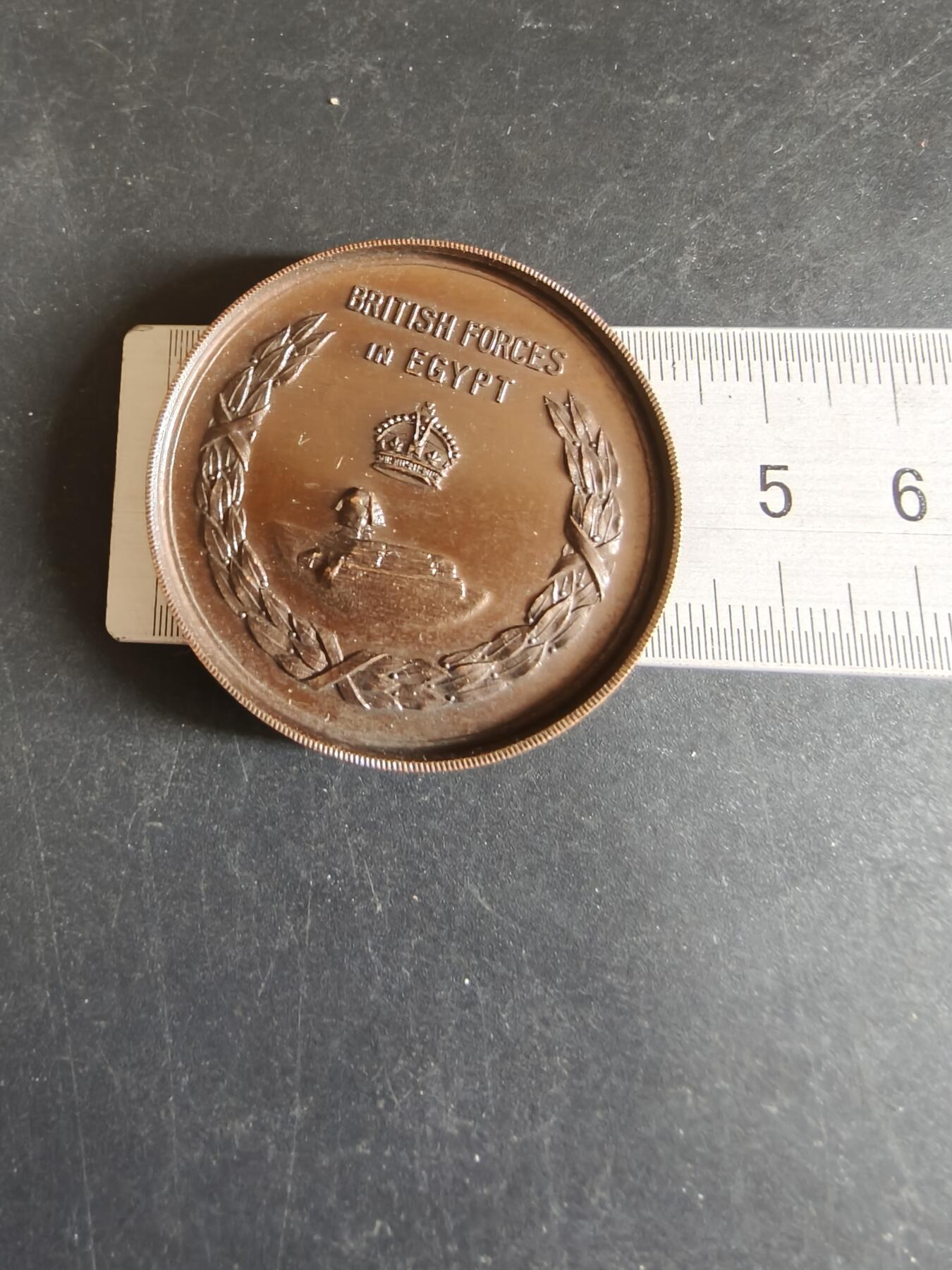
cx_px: 476
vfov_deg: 73.9
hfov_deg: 58.9
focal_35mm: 23
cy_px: 635
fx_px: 843
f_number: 2
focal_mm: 2.32
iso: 640
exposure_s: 1/30.9
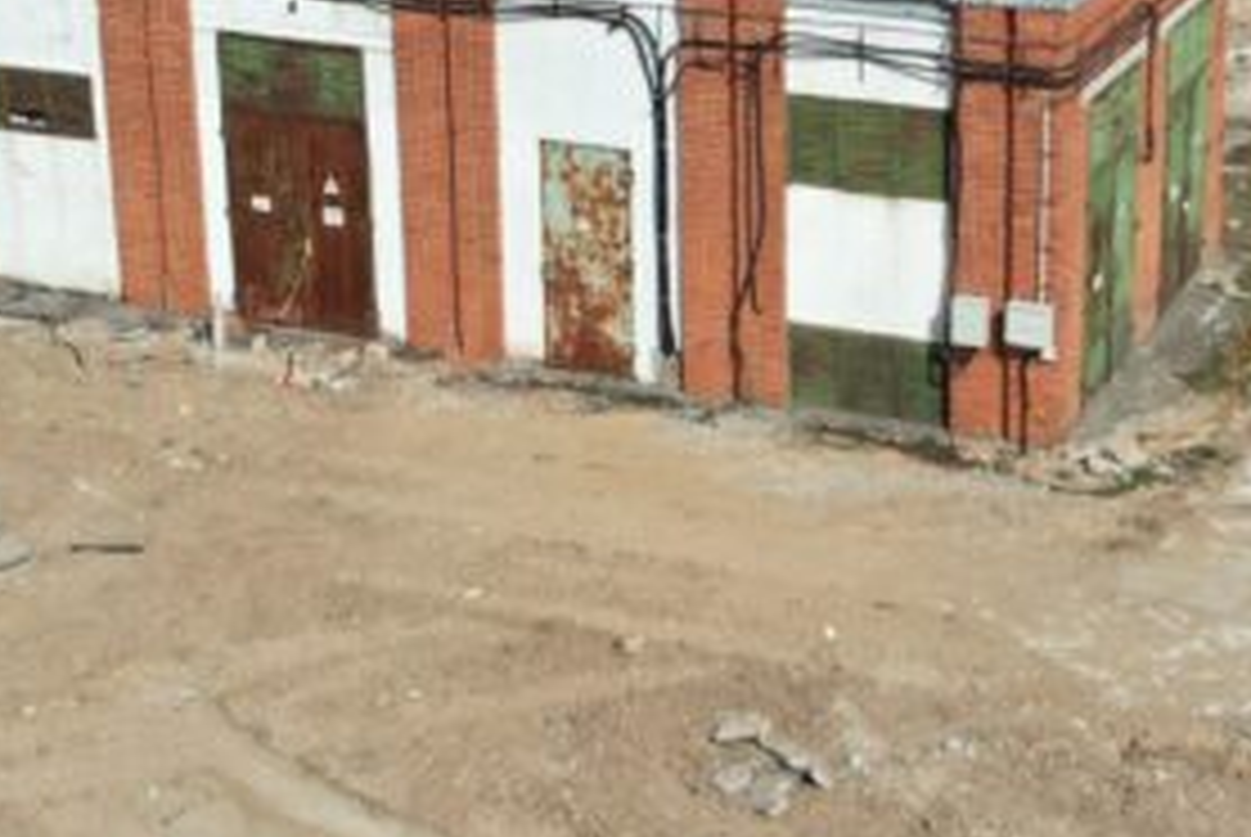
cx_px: 828
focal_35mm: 81
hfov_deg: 24.9
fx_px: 2818
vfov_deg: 16.8
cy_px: 227
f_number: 2.8
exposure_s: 1/2500
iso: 100
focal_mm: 8.38
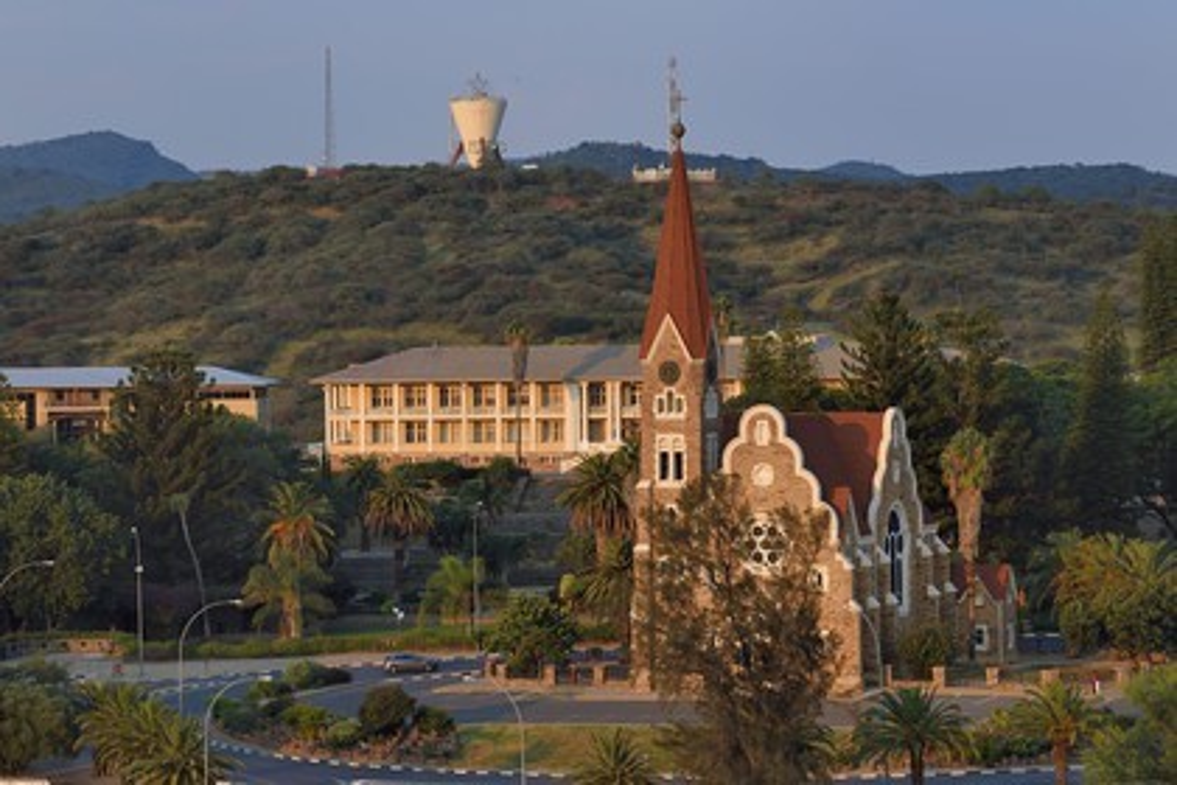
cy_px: 392
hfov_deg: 15.2
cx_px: 588
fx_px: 4413
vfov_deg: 10.2
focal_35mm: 135
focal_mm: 135
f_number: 6.3
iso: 200
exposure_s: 1/250
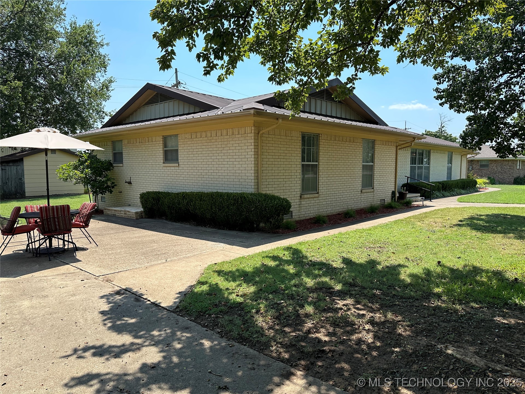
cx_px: 262
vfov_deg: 56.8
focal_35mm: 24
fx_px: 364
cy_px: 197
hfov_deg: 71.6
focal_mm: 6.86
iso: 80
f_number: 1.78
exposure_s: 1/2660
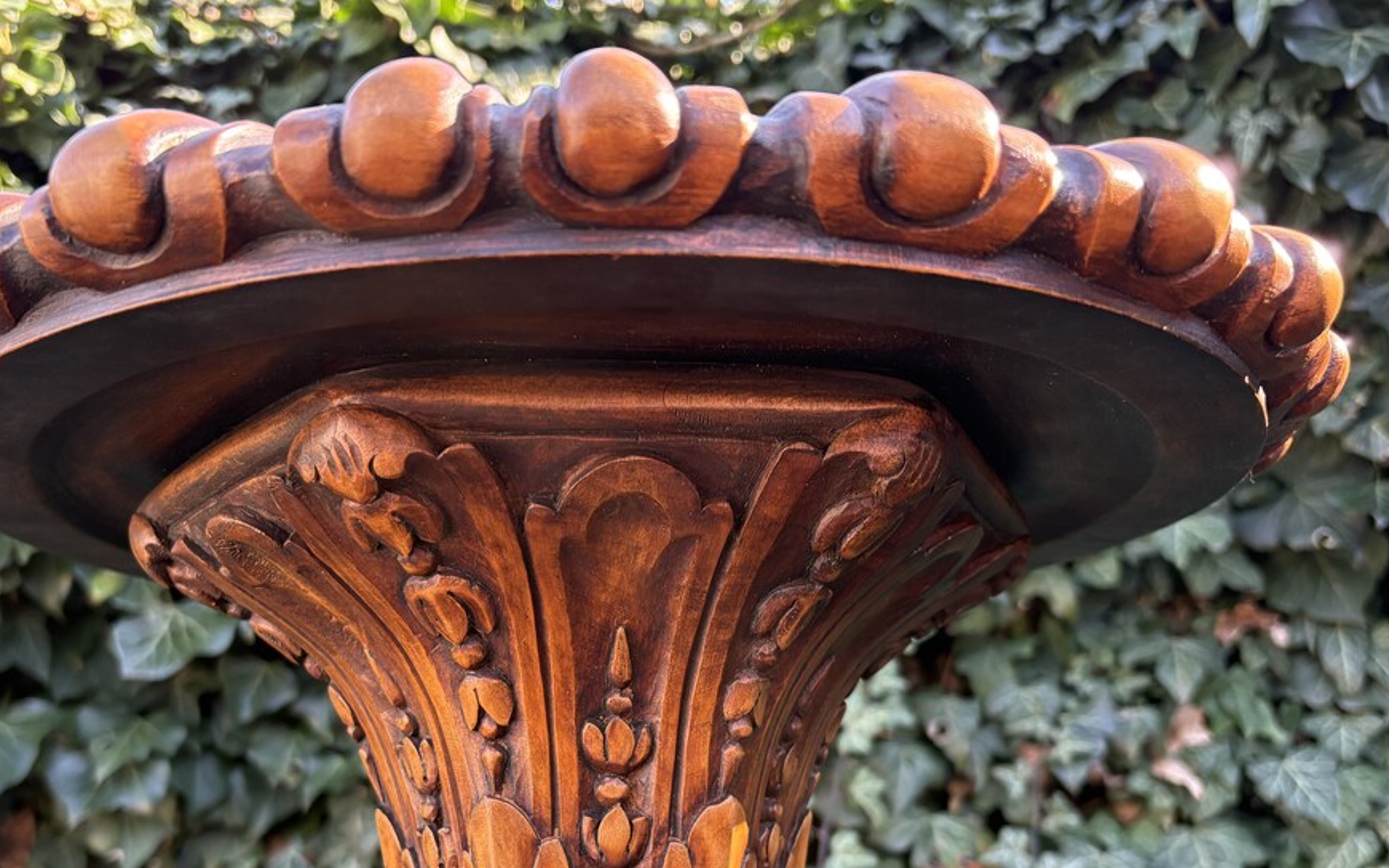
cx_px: 586
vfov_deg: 32.8
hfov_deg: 51.3
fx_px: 1439
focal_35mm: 38
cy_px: 667
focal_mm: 5.96
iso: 125
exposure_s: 1/191
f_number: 1.6
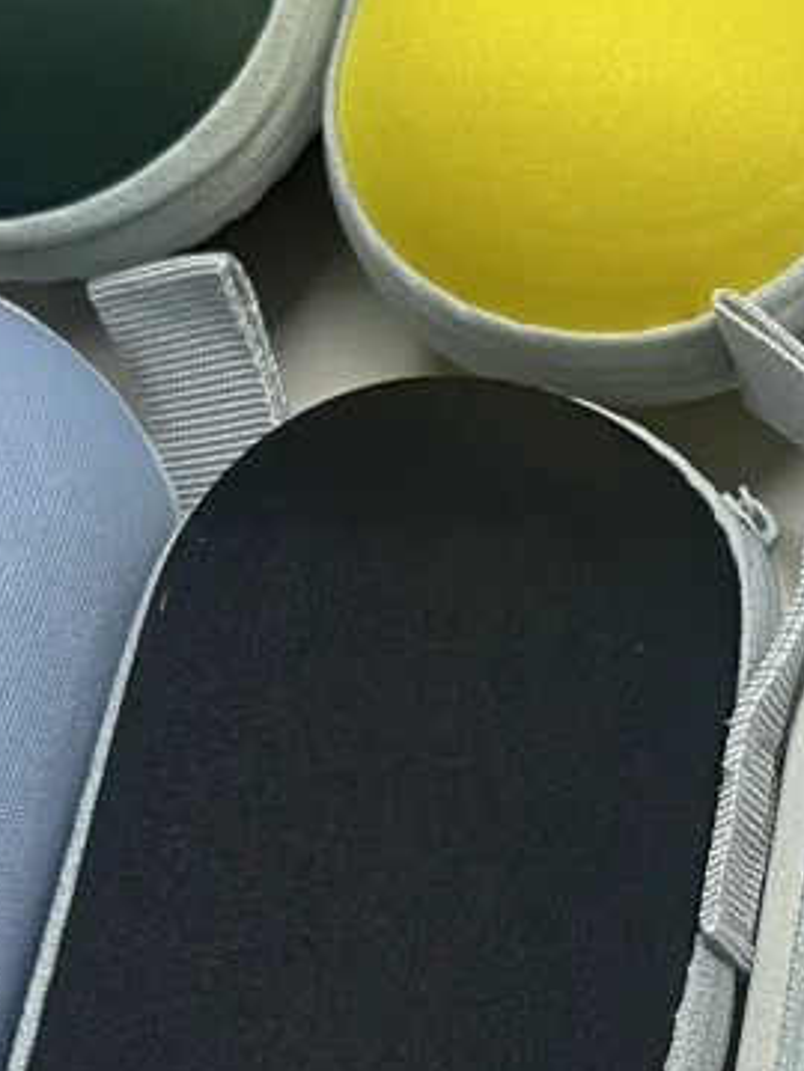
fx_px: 3221
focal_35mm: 104
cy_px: 753
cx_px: 846
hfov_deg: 14.0
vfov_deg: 18.8
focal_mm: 5.7
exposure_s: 1/50
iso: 80
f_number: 1.5
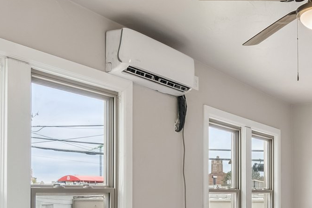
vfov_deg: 27.8
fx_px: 399
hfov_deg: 41.8
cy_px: 200
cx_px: 222
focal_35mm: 46
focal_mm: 10
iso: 200
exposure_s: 1/125
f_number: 6.3
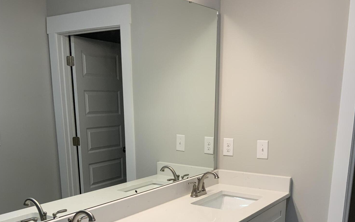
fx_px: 406
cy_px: 203
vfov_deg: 29.2
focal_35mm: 42
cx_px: 181
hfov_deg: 47.2
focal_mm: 3
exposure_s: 1/120
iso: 50
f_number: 1.8
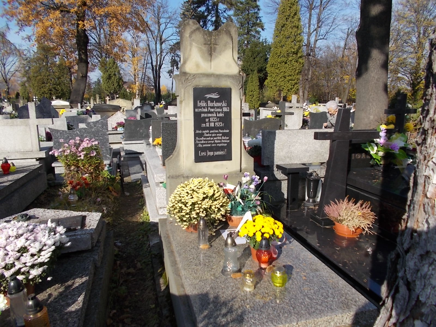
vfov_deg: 53.1
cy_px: 164
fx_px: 327
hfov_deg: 67.3
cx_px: 218
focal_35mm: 26
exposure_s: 1/125
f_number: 8
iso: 80
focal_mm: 4.6
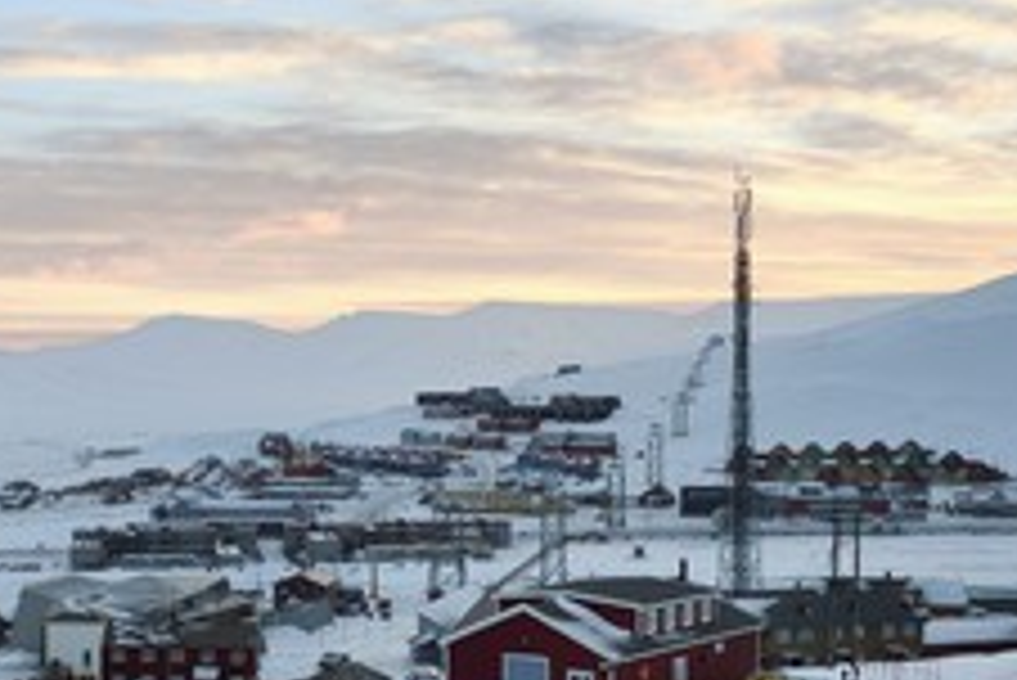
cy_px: 482
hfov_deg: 29.8
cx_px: 122
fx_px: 1837
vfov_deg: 20.8
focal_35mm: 65
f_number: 7.1
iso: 200
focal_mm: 35
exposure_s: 1/125
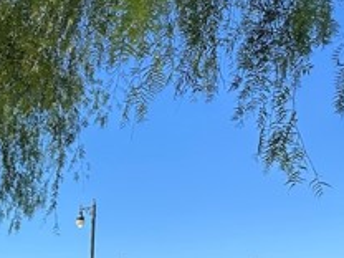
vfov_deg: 18.1
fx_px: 735
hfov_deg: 24.2
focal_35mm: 74
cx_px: -58
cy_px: 369
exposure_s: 1/2967
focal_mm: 6.86
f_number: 1.78
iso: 80
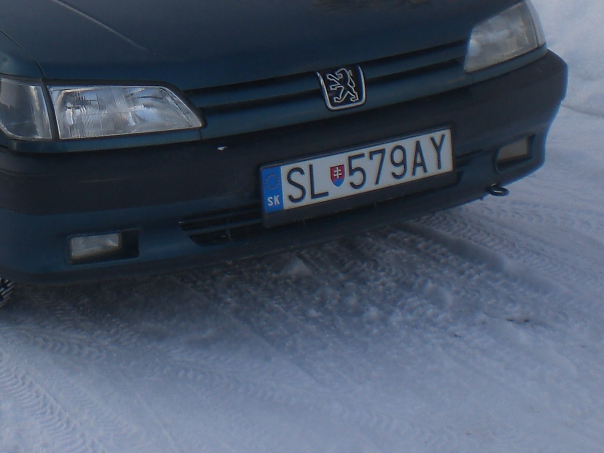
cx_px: 46
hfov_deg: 21.7
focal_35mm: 88
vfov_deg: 16.5
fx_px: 1535
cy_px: 18
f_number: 4.4
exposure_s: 1/200
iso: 50
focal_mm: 6.3
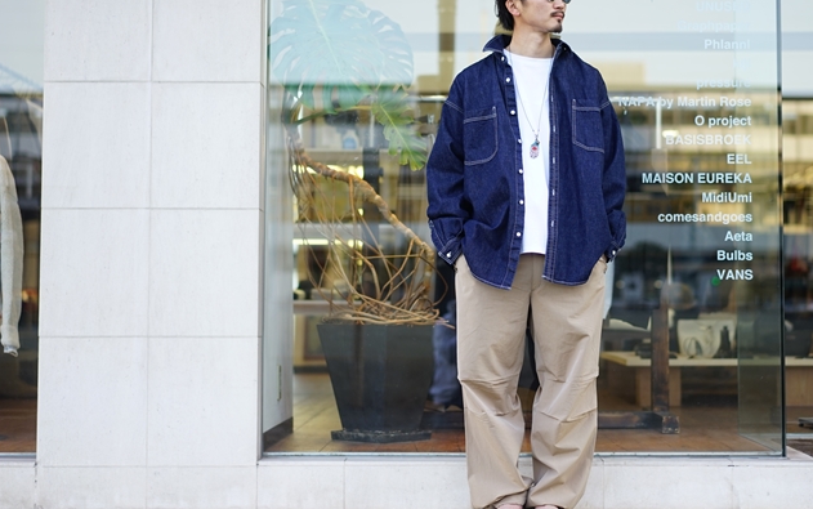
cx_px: 481
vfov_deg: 18.4
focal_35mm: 71
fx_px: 1574
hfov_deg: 28.9
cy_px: 204
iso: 100
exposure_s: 1/160
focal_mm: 55
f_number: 2
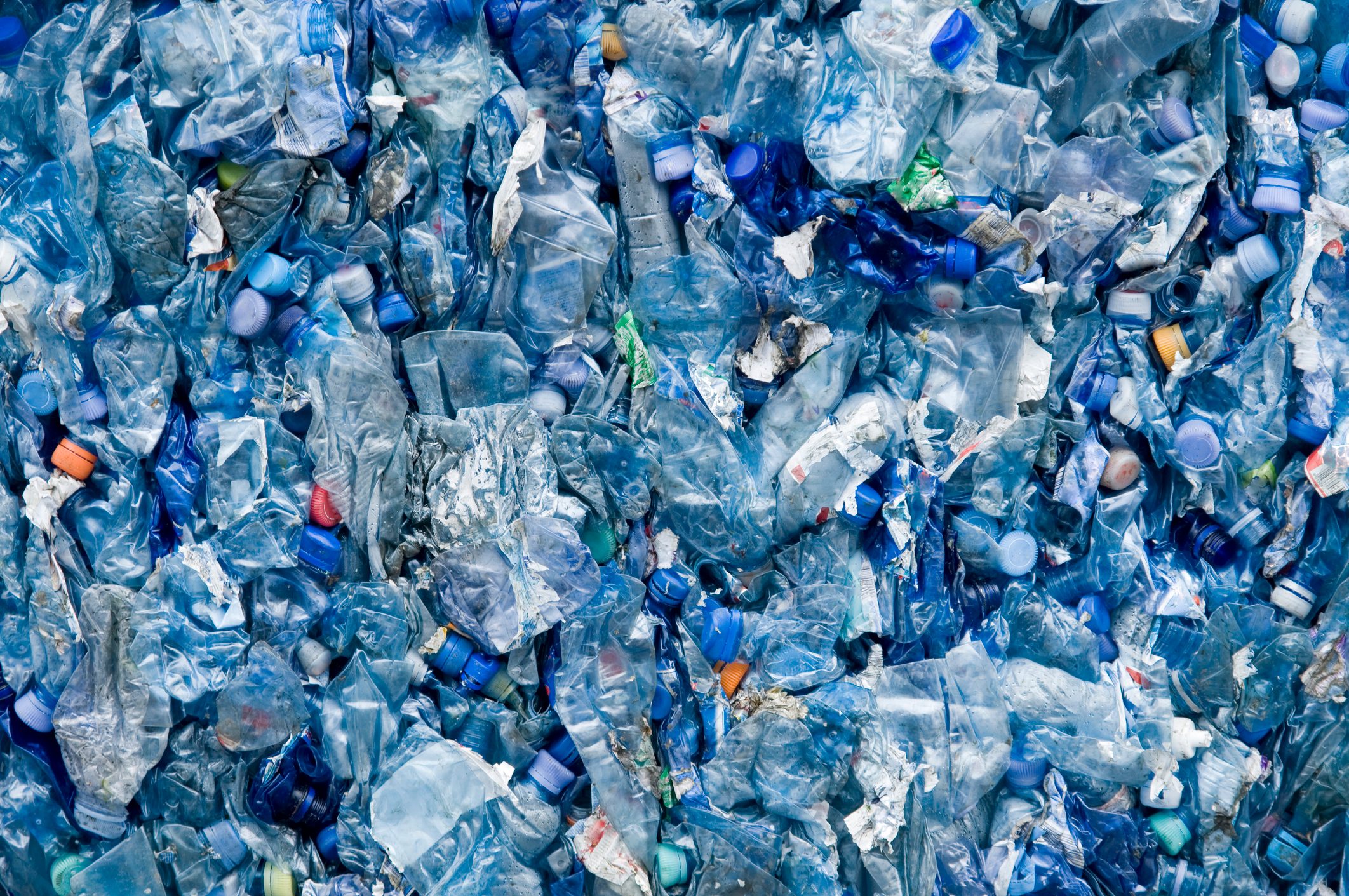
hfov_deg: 19.5
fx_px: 3930
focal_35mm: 105
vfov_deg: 13.0
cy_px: 448
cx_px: 674
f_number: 5
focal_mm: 70
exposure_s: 1/25
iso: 200
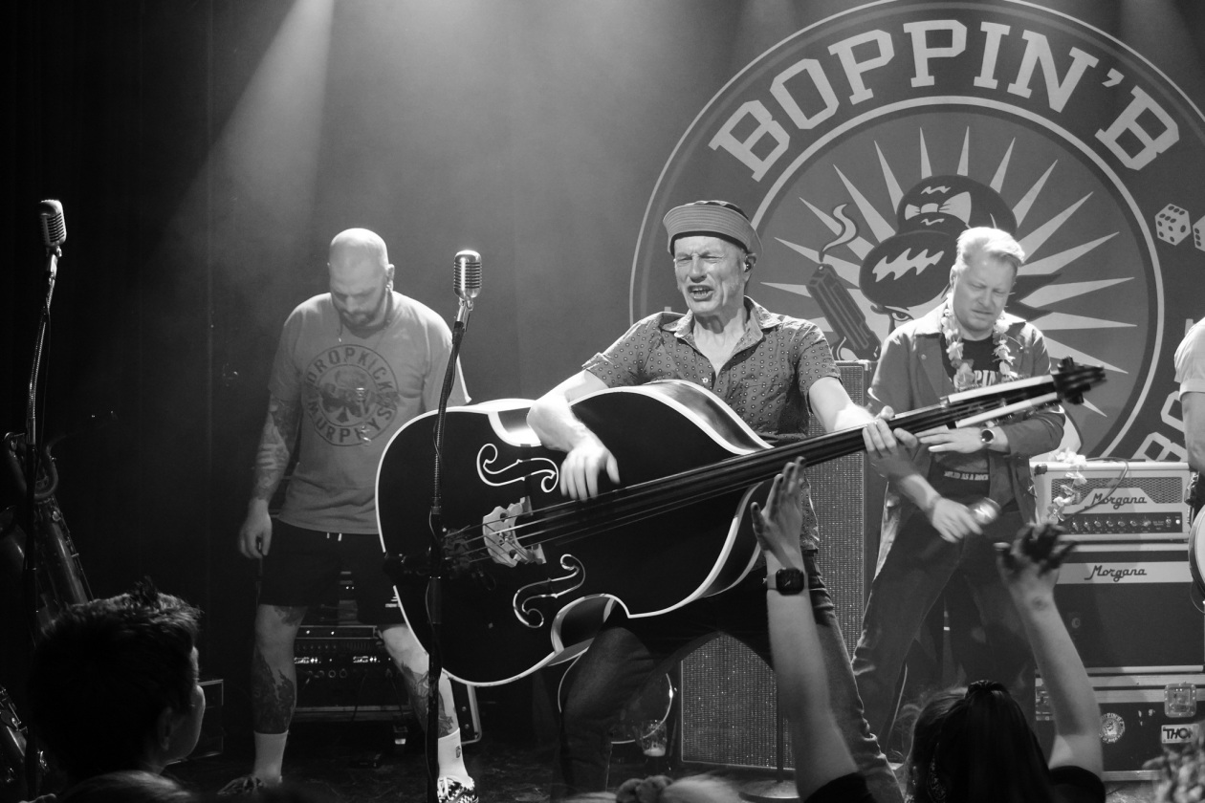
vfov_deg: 23.2
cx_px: 602
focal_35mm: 58
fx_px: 1958
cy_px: 402
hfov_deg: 34.2
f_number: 5.6
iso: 3200
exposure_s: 1/60
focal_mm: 39
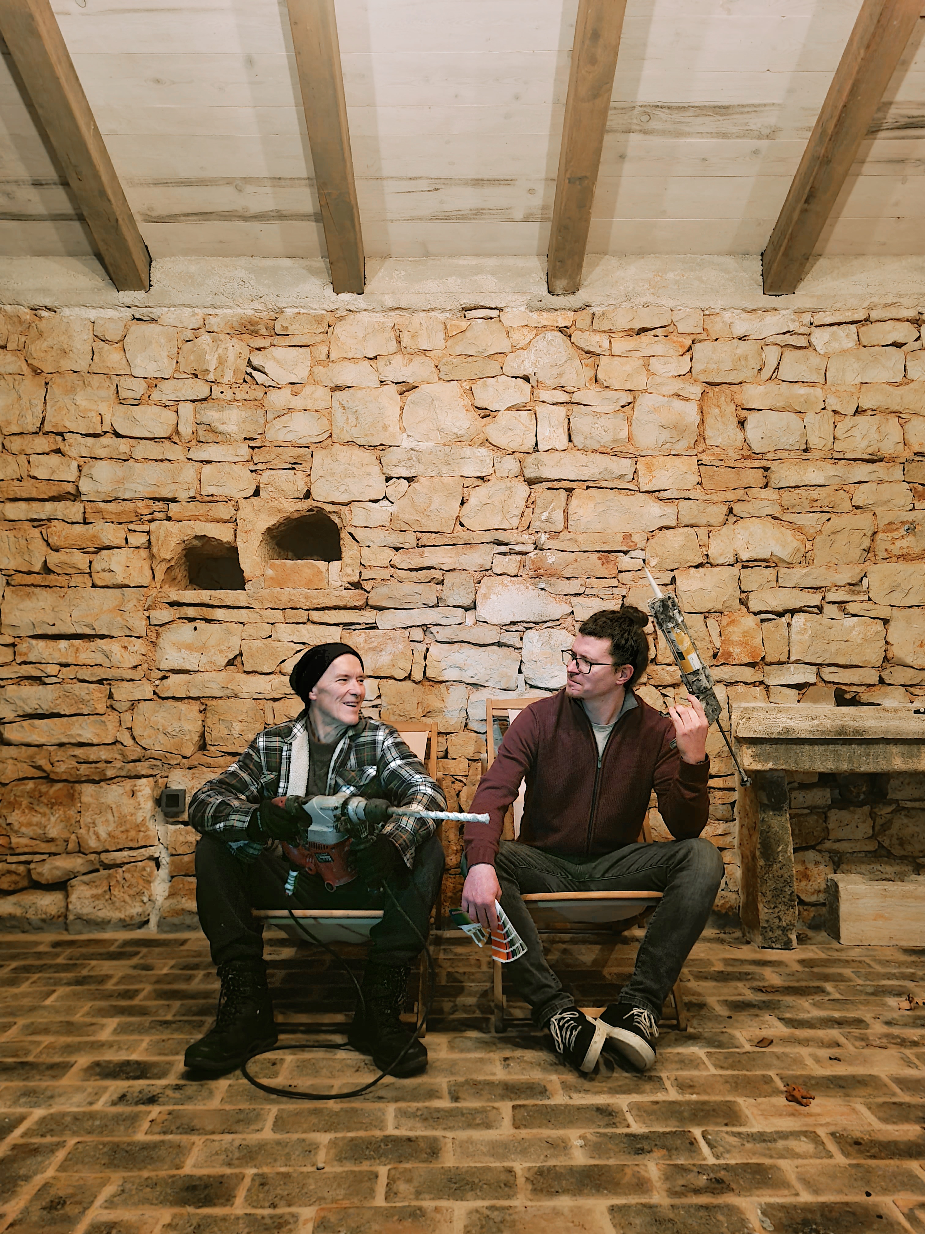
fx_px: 926
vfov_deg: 67.3
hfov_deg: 53.1
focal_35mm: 26
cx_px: 462
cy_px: 617
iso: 640
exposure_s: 1/13
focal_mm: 5.4
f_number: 1.8
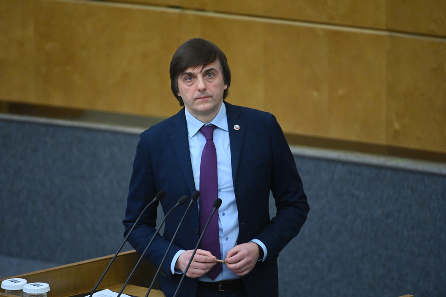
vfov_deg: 3.4
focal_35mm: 400
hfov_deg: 5.2
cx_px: 223
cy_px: 148
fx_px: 4956
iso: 8000
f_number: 4
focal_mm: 400
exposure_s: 1/320
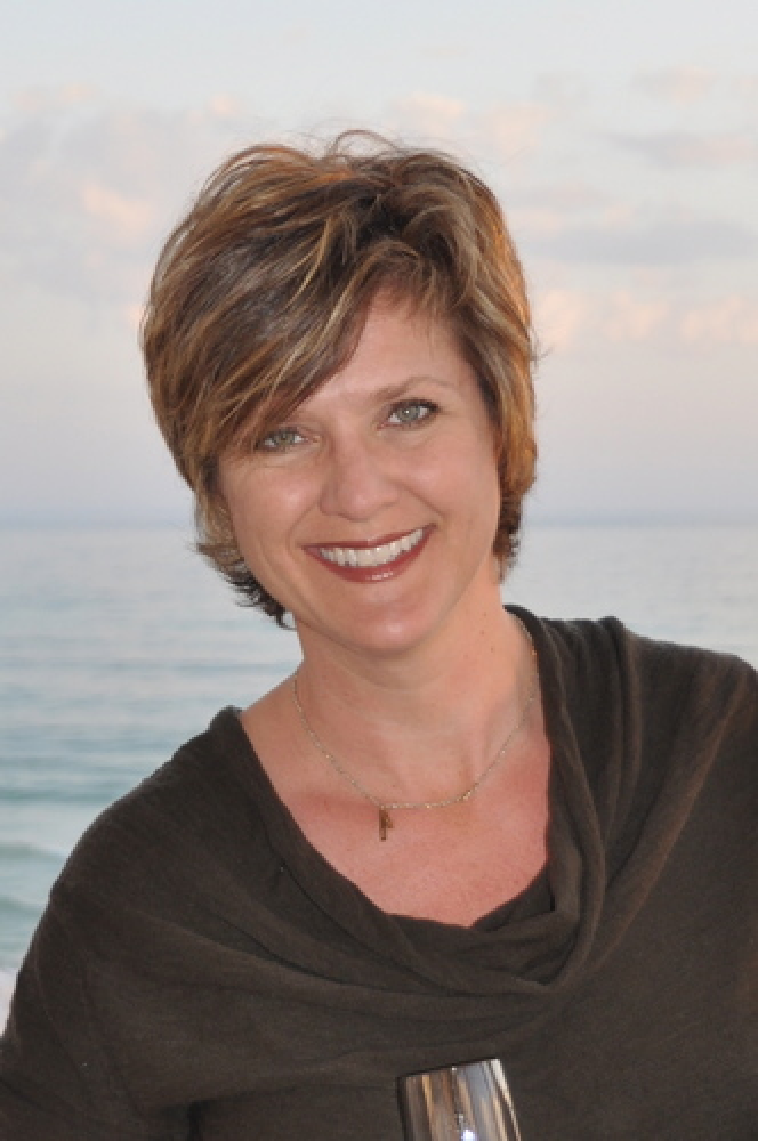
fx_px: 1520
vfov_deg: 41.2
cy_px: 570
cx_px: 379
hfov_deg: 28.0
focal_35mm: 48
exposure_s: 1/200
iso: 220
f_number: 4.2
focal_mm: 32
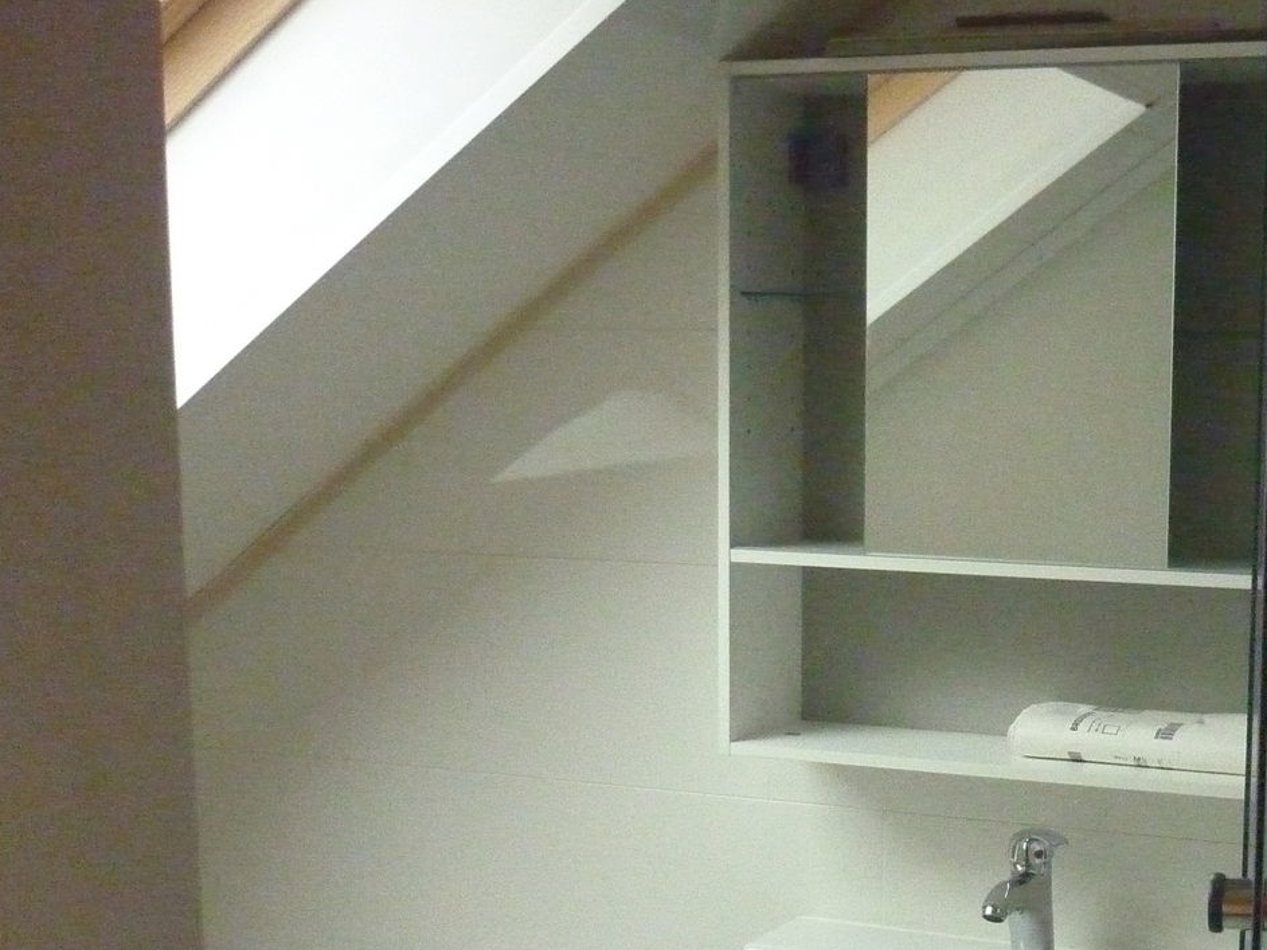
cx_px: 1021
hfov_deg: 33.3
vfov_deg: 25.7
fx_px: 2049
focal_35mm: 56
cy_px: 730
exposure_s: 1/200
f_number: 8
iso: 1600
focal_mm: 5.5
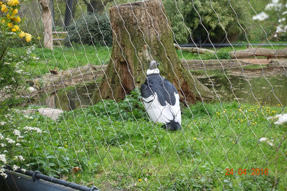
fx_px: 558
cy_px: 96
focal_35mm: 70
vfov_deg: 19.5
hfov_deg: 28.8
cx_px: 144
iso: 125
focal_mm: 25.7
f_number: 4.5
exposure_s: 1/80
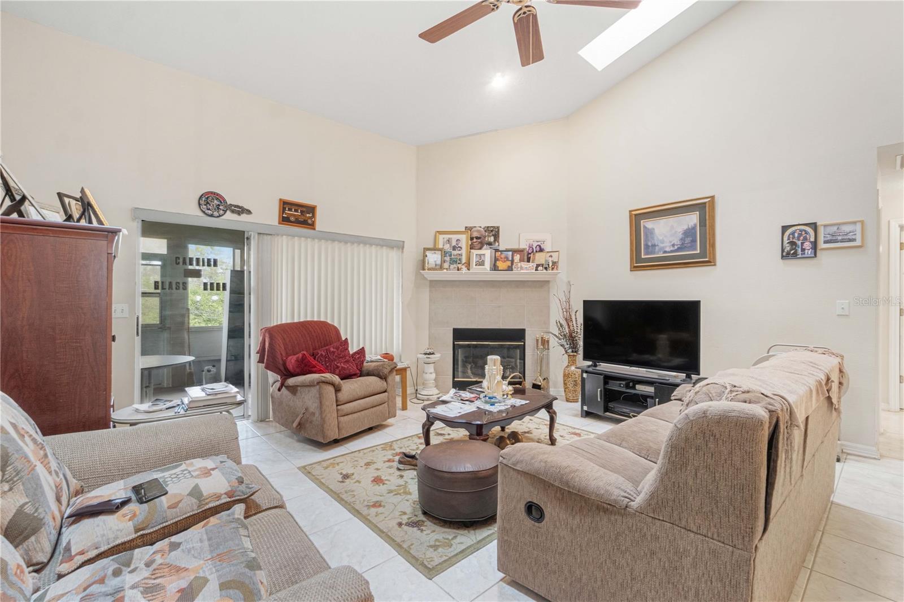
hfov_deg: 100.4
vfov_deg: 77.3
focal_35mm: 15
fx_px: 377
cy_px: 301
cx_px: 452
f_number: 9
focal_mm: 10
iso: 100
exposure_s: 1.6
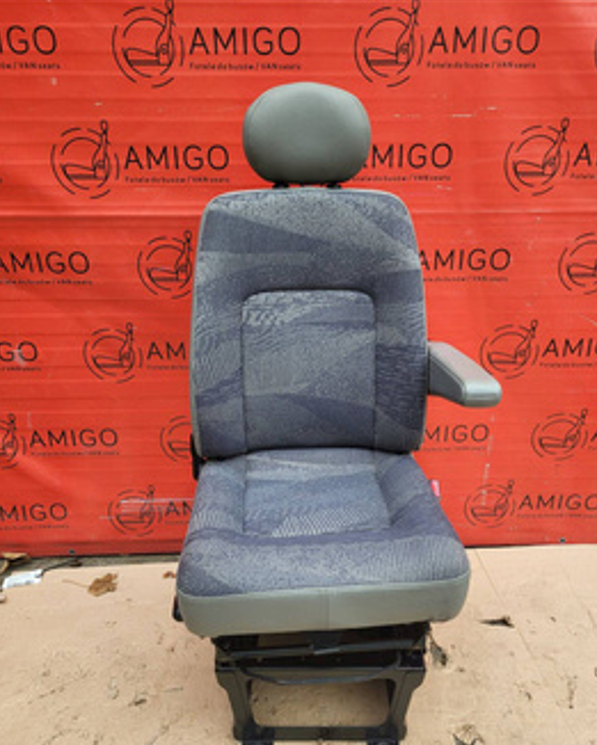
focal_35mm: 28
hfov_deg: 51.5
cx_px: 304
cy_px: 409
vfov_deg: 62.1
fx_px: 618
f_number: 1.8
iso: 50
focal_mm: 5.4
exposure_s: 1/100
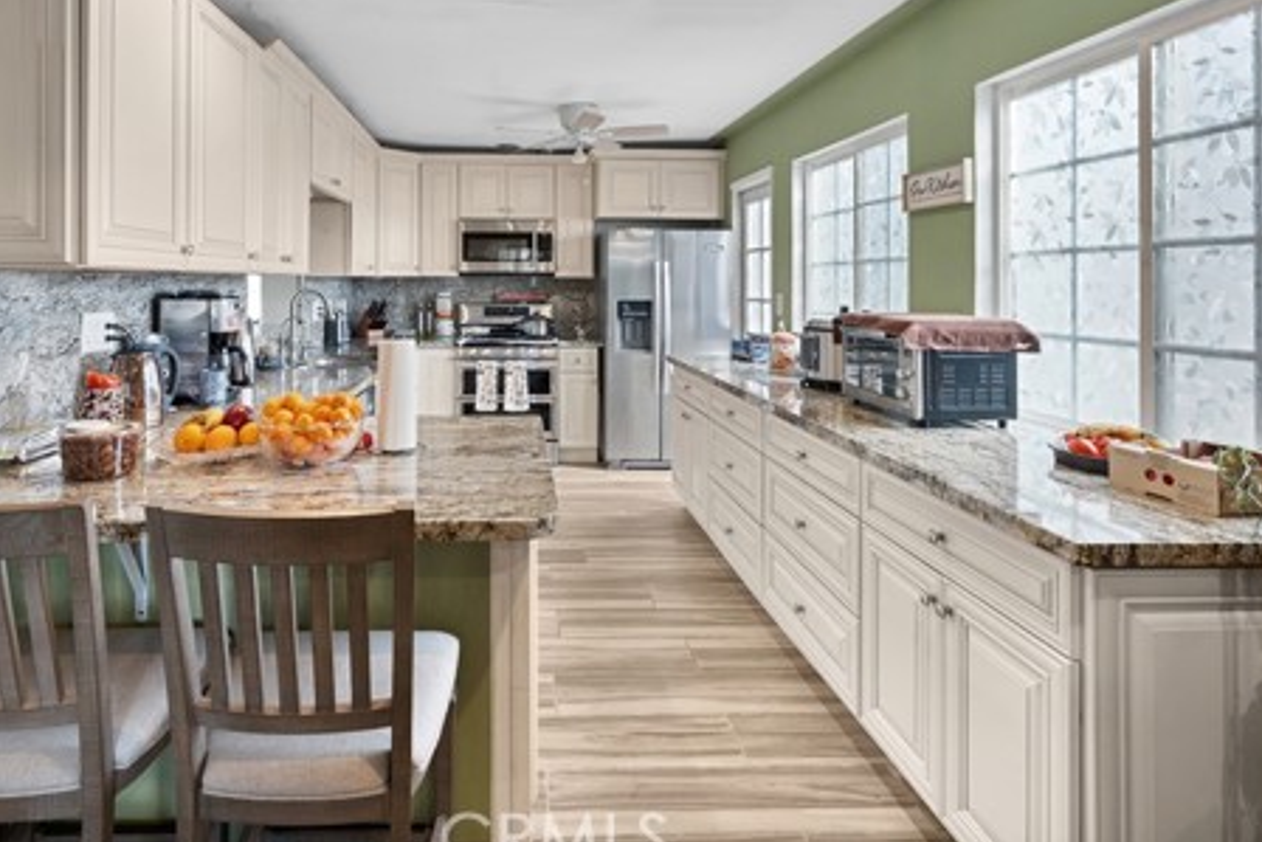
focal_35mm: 20
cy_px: 277
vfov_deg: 60.4
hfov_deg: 83.3
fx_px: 701
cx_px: 527
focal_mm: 14
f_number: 8
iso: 800
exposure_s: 1/5
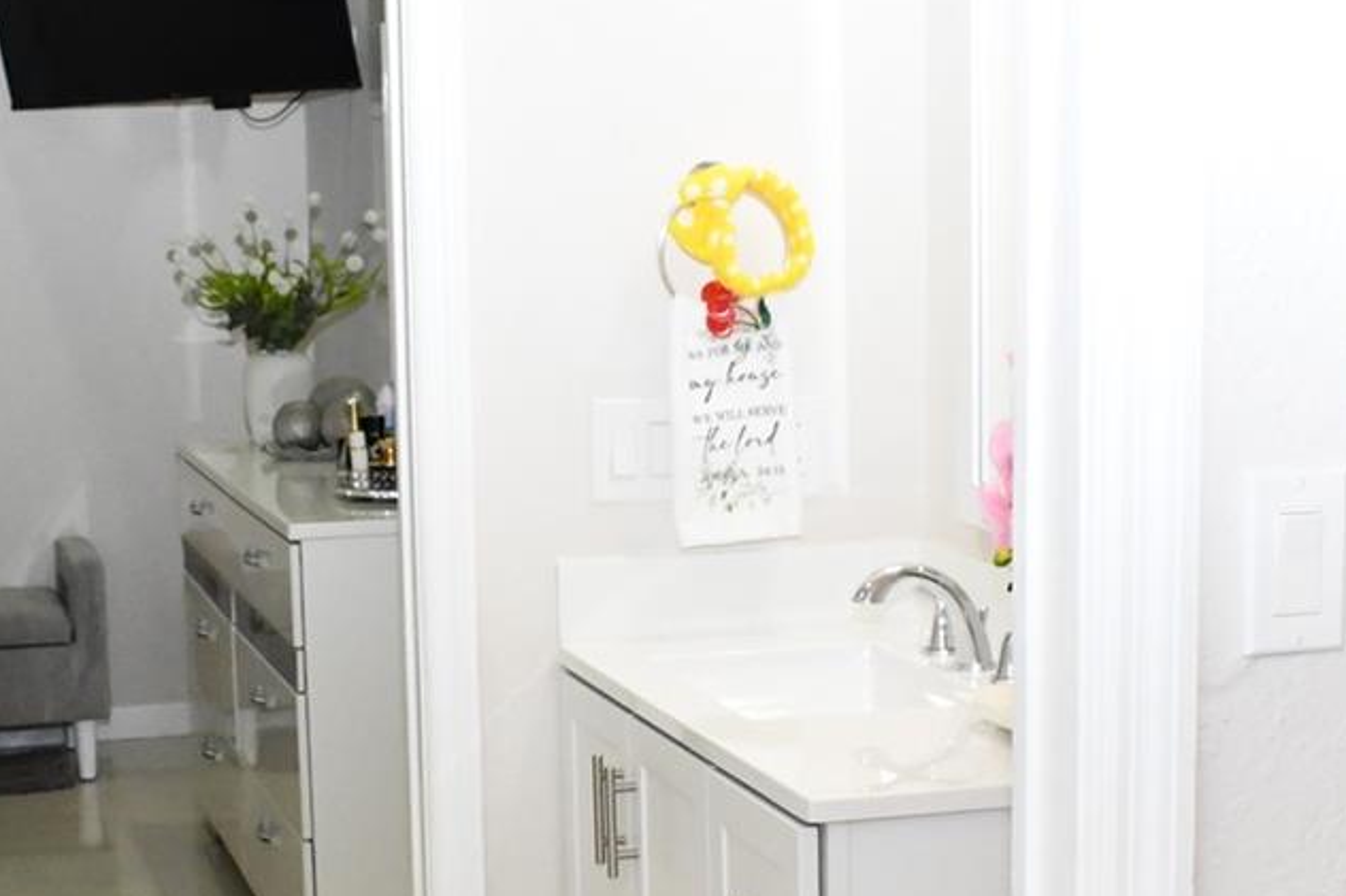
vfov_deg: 17.8
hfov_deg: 26.6
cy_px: 713
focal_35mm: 76
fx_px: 2841
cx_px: 726
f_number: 8
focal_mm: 20
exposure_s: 1/250
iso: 4000
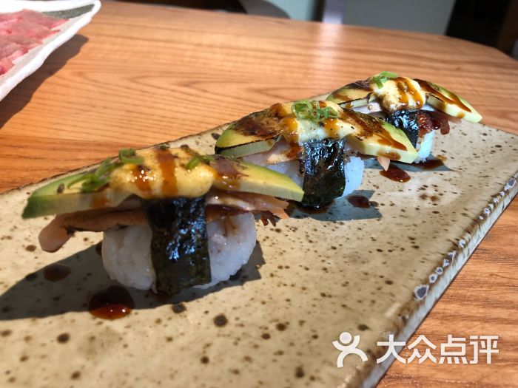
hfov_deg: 63.4
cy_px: 194
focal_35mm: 28
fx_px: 419
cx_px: 259
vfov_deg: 49.7
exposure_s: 1/25
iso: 32
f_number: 1.8
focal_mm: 3.99
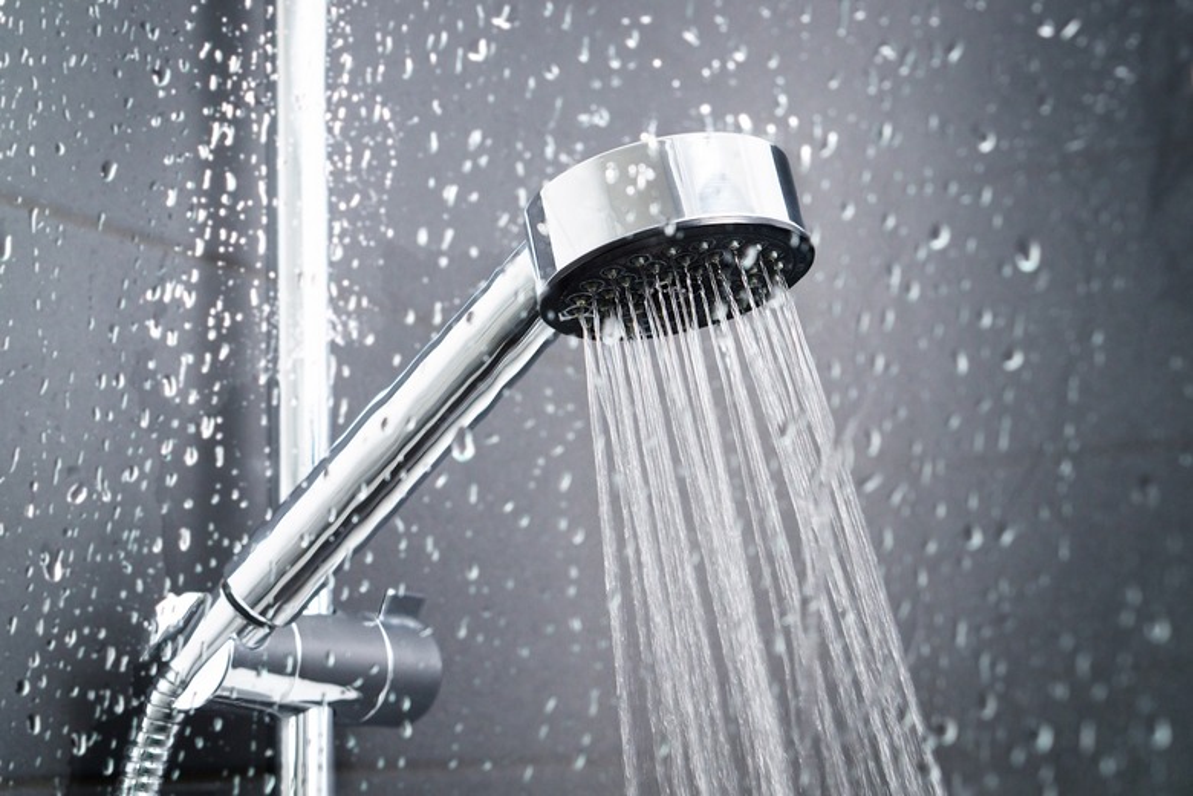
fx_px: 2485
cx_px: 596
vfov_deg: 18.2
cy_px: 398
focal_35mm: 75
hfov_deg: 27.0
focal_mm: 50
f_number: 5.6
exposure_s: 1/30
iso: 250
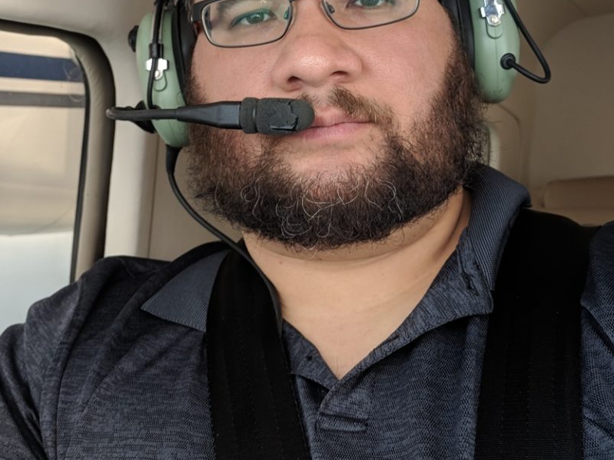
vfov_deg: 28.1
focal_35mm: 50
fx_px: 887
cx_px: 207
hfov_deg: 37.8
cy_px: 54
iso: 50
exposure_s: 1/219
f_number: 2
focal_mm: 4.67
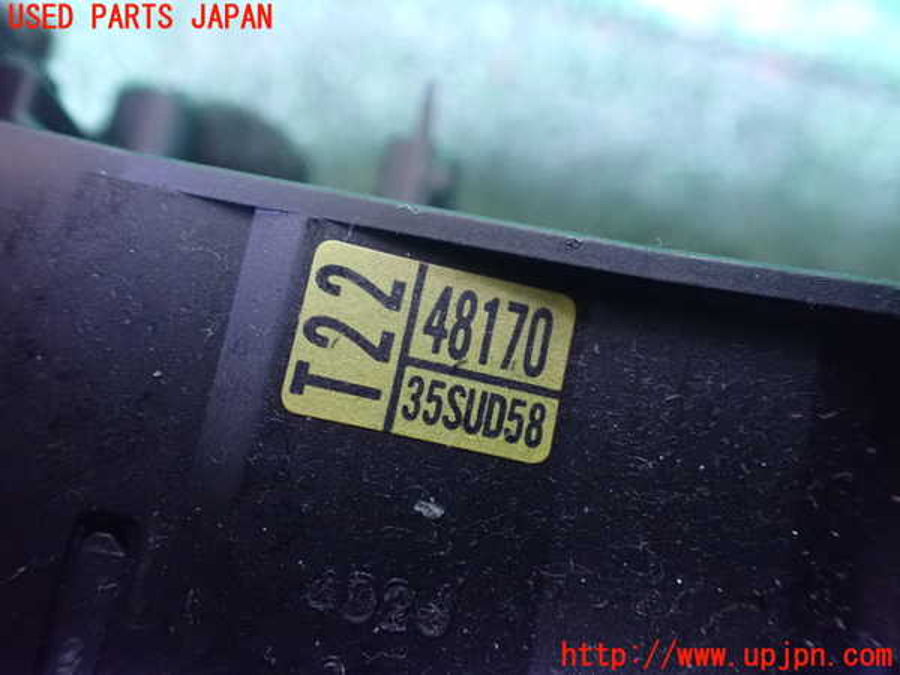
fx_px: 780
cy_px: 338
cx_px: 450
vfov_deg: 46.8
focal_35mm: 30
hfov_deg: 60.0
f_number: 2.3
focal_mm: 5.4
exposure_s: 1/30
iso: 1600
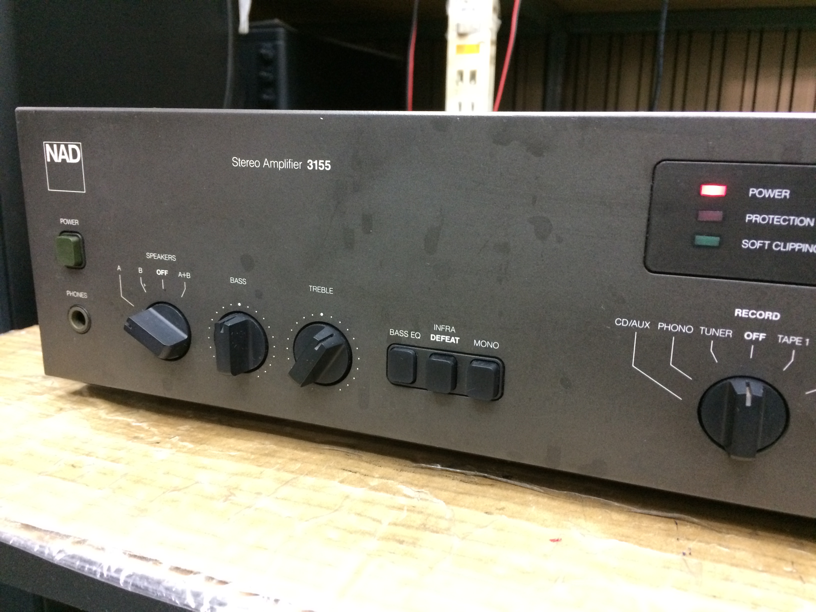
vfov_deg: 48.2
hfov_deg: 61.7
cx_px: 408
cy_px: 306
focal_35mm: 29
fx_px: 684
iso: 320
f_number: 2.2
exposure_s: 1/17
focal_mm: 4.15
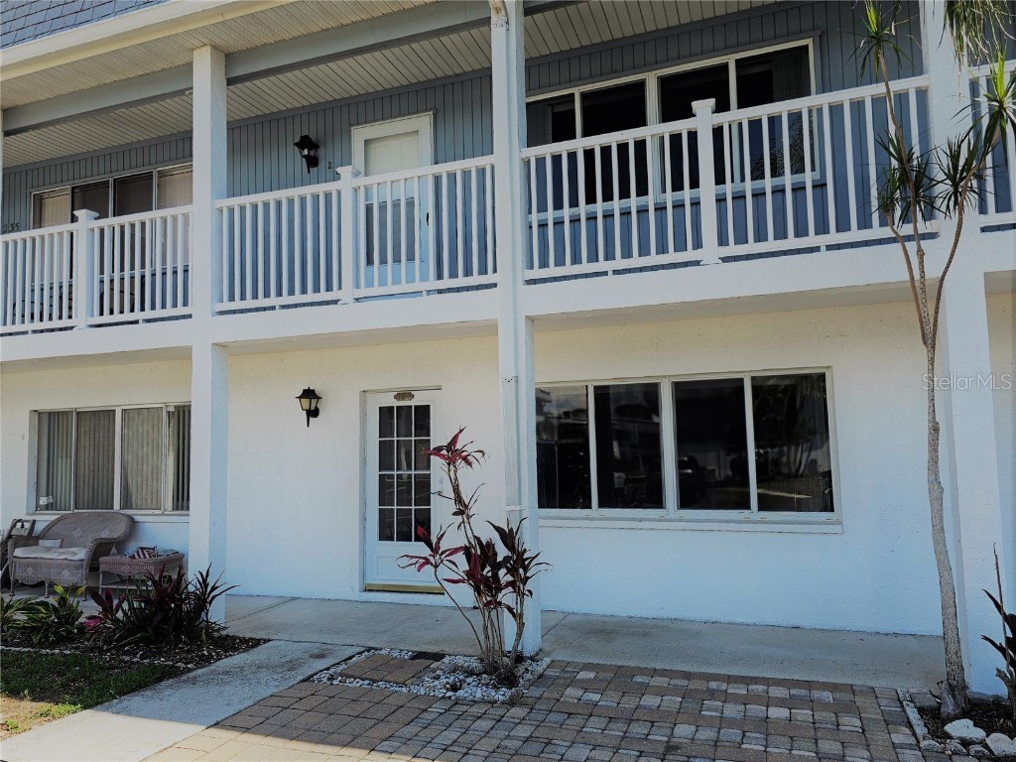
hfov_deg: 73.9
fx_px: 675
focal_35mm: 23
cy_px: 381
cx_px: 508
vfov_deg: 58.9
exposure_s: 1/385
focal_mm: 6.3
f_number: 1.7
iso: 10
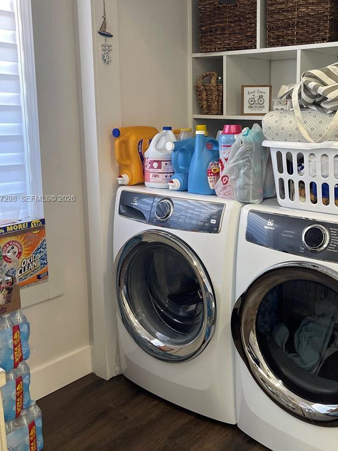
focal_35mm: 37
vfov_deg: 50.0
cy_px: 199
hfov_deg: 38.3
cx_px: 217
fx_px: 482
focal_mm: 5.1
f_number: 1.6
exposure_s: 1/60
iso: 200
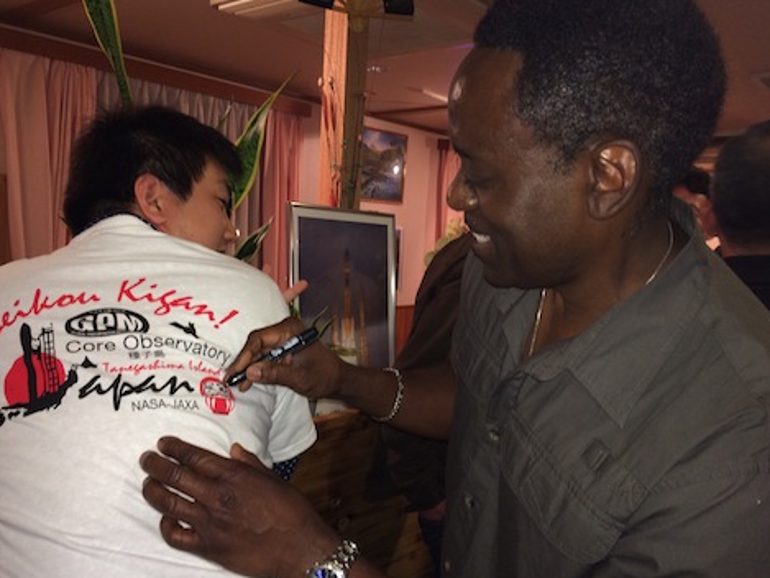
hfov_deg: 56.8
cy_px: 290
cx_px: 373
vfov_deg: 44.2
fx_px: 712
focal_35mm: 32
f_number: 2.2
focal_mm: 4.12
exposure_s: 1/24
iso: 80
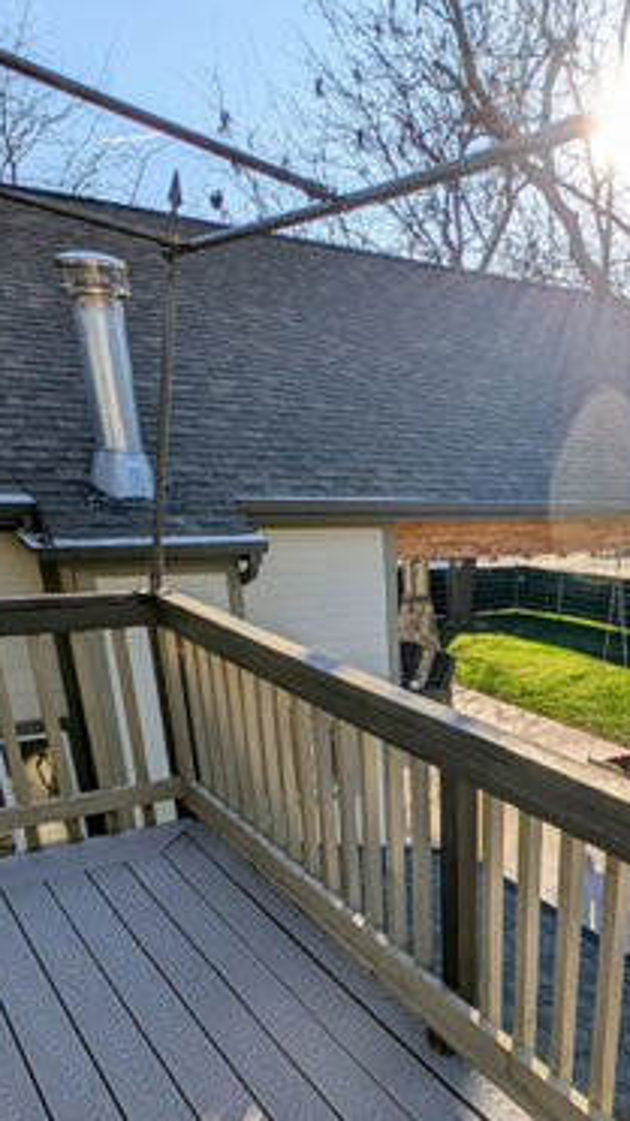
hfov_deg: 39.7
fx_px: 803
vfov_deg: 65.7
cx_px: 570
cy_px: 838
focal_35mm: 27
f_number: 1.95
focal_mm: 2.23
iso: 38
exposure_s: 1/2457
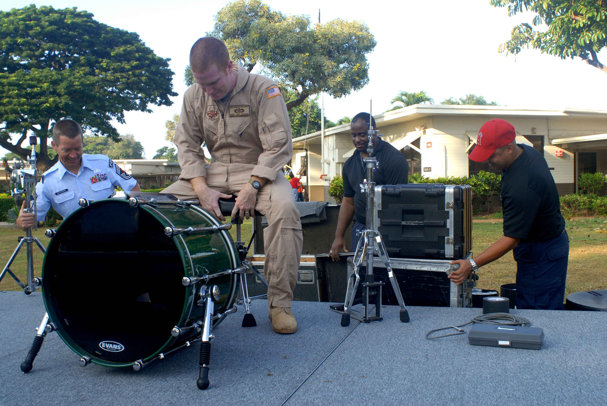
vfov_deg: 37.0
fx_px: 608
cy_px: 203
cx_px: 304
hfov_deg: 53.1
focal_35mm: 36
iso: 250
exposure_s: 1/125
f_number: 8
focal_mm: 24
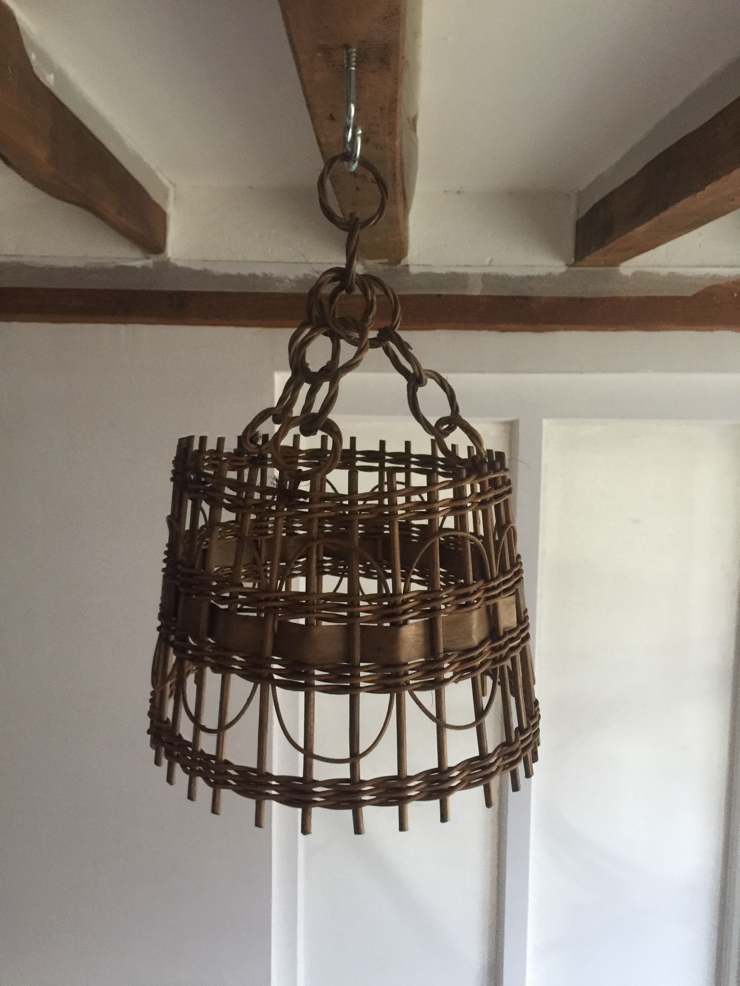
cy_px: 493
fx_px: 827
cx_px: 370
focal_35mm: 29
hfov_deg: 48.2
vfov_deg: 61.7
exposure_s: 1/10
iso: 100
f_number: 2.2
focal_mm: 4.15
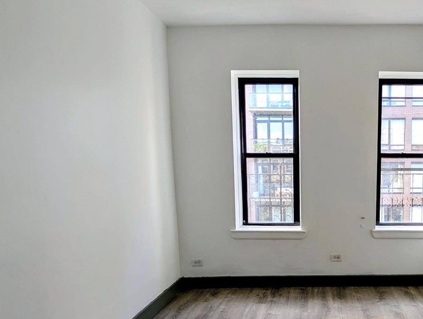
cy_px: 210
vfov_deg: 50.6
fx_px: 330
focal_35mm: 27
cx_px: 321
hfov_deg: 61.3
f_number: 1.7
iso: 47
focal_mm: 2.02
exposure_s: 1/93.4
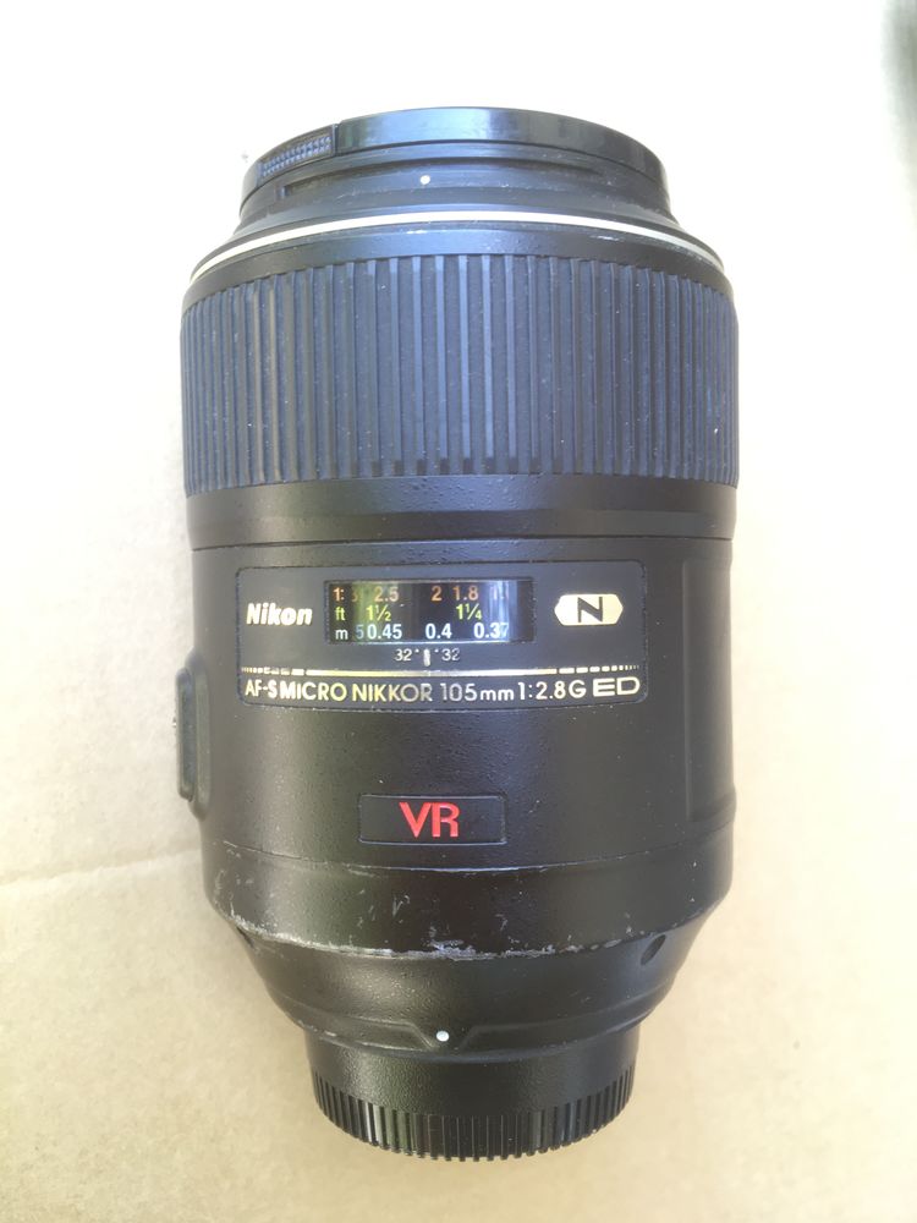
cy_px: 612
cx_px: 458
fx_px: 1024
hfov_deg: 48.2
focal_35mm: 29
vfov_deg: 61.7
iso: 40
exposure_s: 1/33
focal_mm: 4.15
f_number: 2.2
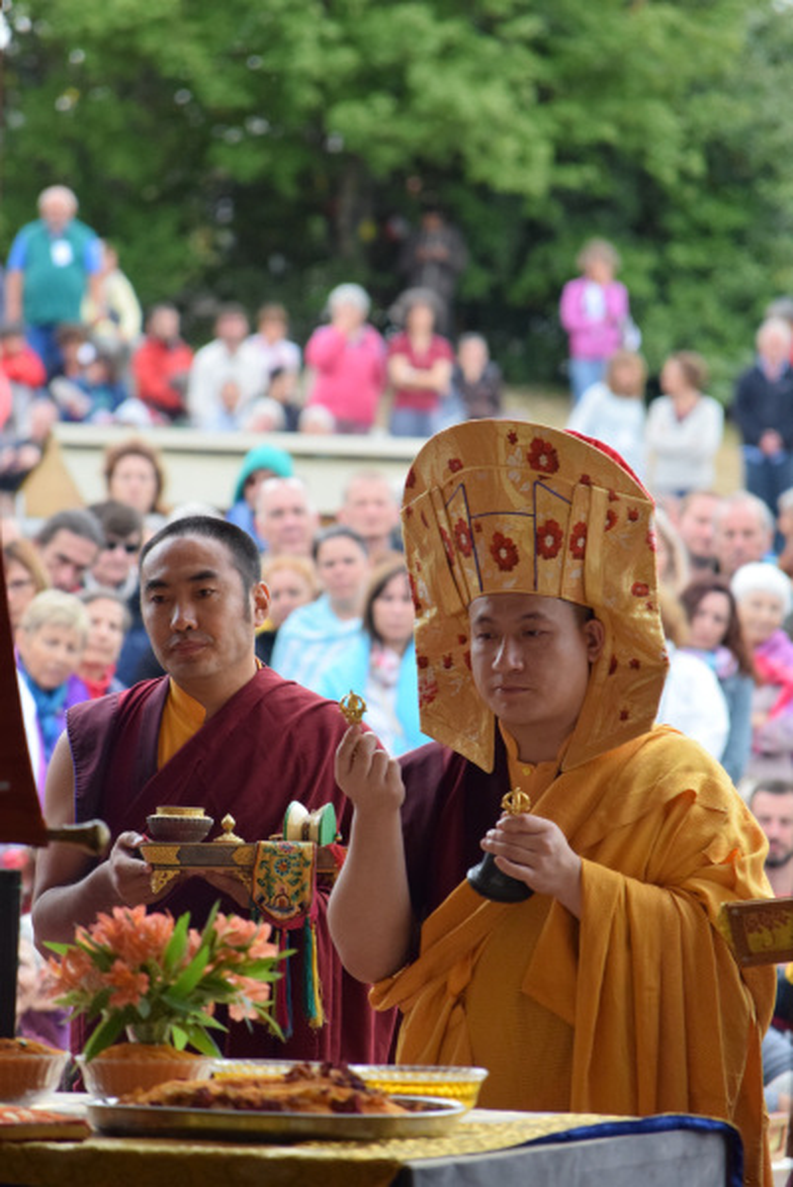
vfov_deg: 6.9
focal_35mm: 300
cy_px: 594
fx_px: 9895
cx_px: 396
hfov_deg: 4.6
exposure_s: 1/1000
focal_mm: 200
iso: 1600
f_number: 5.6
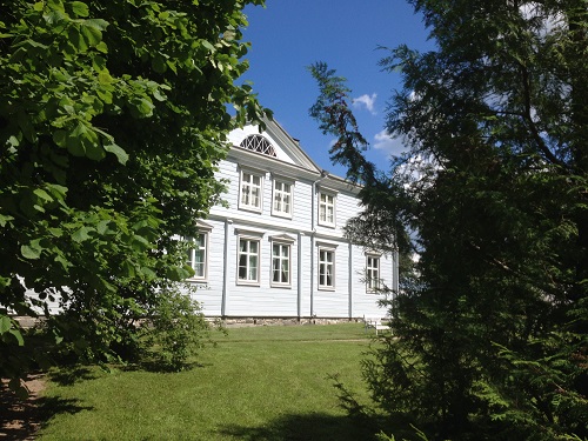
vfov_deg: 40.7
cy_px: 220
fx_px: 595
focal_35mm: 35
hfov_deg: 52.6
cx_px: 294
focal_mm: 4.28
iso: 50
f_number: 2.4
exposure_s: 1/1727
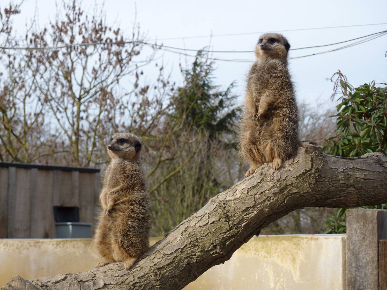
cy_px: 145
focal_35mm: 137
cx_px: 194
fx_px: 1532
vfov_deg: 10.8
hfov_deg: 14.4
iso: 125
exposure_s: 1/400
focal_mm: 22.5
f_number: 4.5
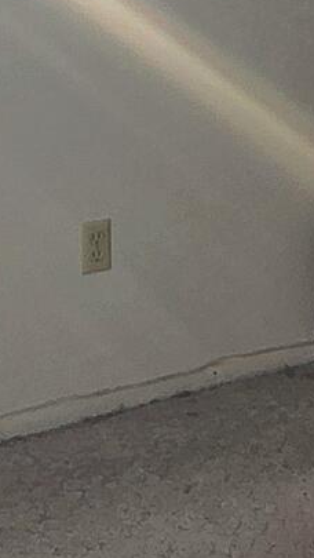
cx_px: 448
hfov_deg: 11.2
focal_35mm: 105
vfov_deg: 19.0
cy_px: -146
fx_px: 1553
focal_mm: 2.2
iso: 50
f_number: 2.2
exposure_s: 1/227
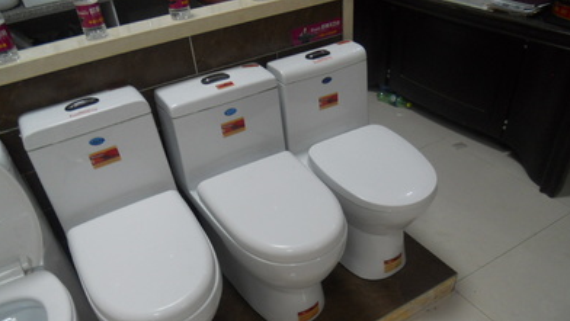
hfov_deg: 64.3
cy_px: 215
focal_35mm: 30
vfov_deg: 38.5
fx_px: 454
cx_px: 286
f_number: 3.2
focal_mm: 4.9
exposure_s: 1/30
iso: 200
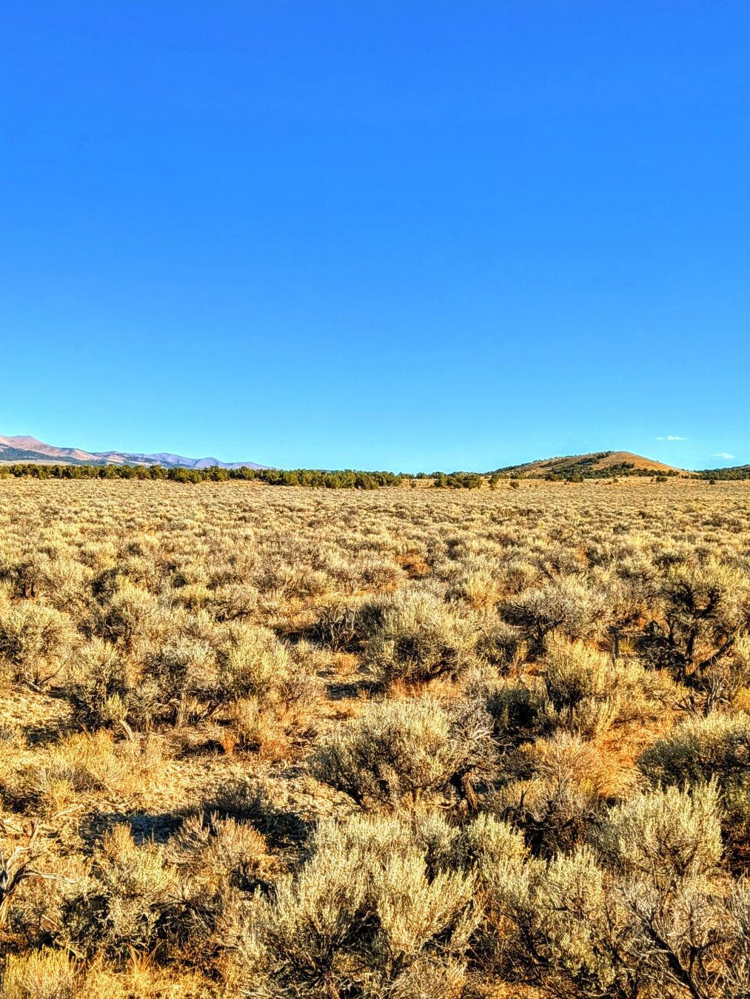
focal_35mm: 40
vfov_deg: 46.5
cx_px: 335
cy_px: 607
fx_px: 1155
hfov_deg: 35.9
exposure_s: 1/2336
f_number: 1.73
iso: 59
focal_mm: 4.38
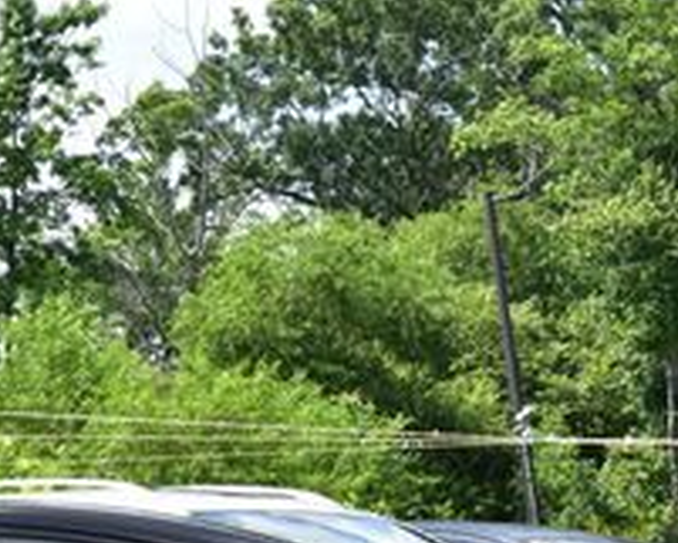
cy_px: 715
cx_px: -226
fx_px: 3232
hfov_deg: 11.6
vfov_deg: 9.4
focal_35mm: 161
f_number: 11
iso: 400
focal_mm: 36
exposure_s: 1/400
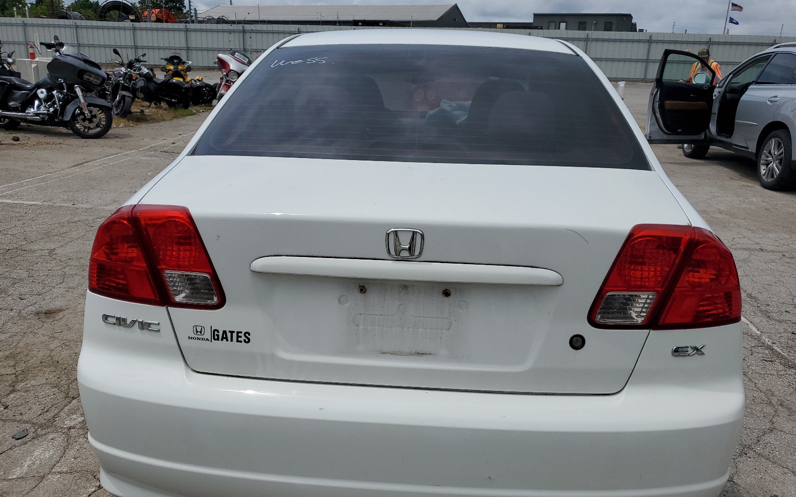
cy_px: 281
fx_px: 607
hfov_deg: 66.5
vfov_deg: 44.4
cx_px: 398
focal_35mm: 28
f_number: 1.5
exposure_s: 1/10000
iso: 50
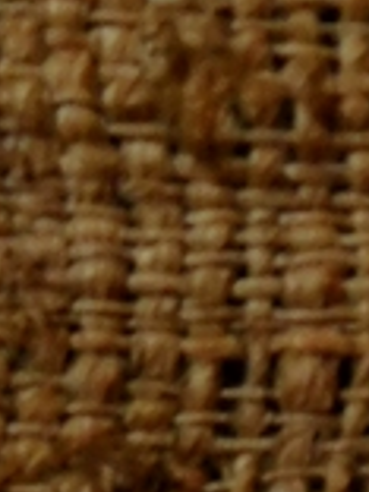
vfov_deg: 12.4
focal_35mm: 128
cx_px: 505
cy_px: 1145
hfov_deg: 11.2
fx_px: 1819
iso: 400
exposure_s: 1/30
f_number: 3.4
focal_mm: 4.5
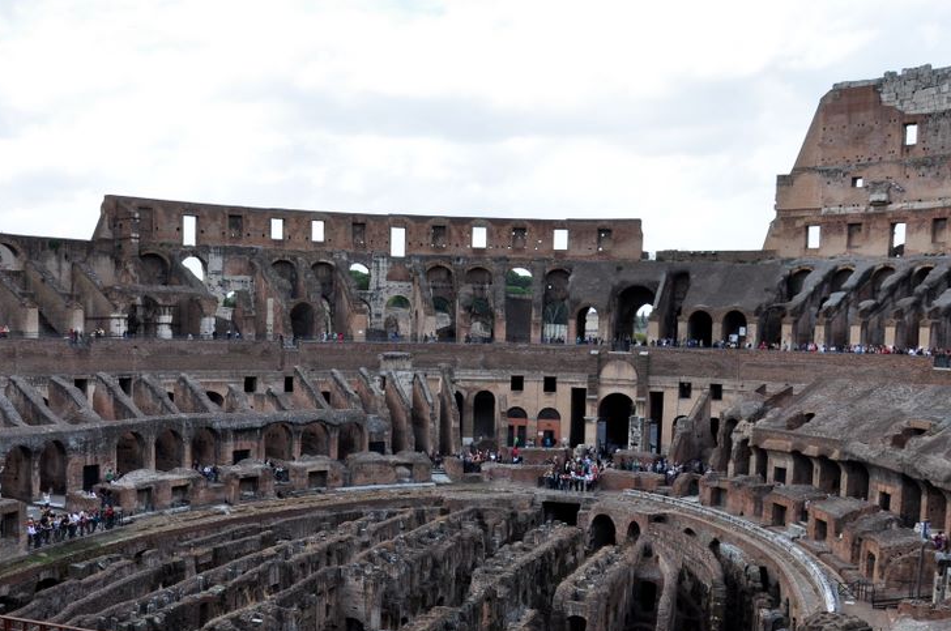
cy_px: 443
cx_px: 430
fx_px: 1002
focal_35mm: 38
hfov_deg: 50.7
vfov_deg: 34.5
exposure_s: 1/160
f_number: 9
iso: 200
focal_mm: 18
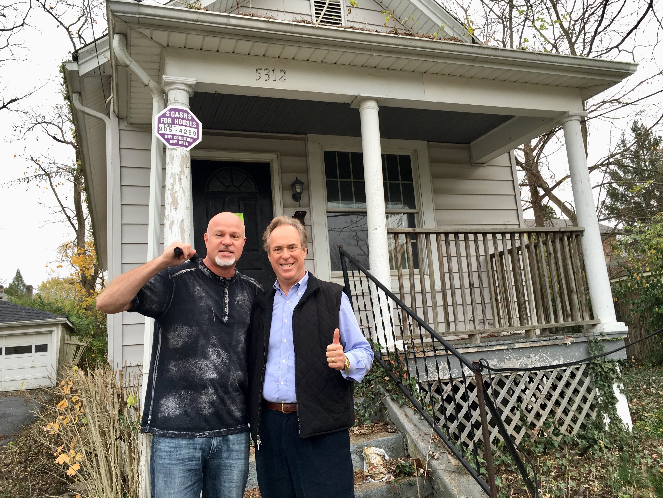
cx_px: 332
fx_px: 555
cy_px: 249
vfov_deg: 48.2
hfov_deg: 61.7
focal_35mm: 29
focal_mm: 4.15
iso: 25
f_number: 2.2
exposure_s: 1/179
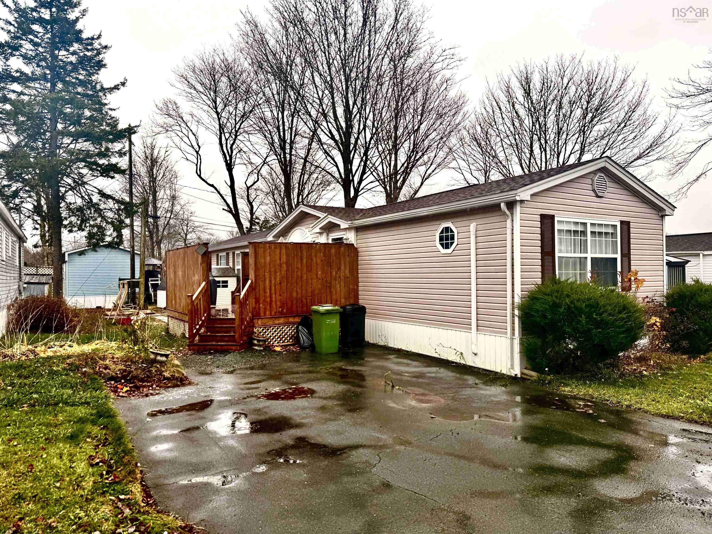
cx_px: 356
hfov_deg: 71.6
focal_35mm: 24
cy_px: 267
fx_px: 494
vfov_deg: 56.8
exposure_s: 1/689
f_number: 1.78
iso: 80
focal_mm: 6.76
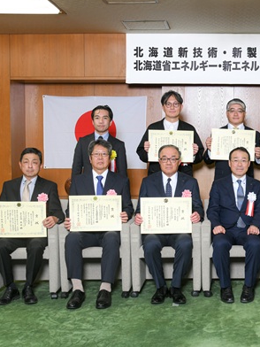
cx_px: 236
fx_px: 501
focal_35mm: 50
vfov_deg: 38.2
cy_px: 171
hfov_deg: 28.0
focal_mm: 34
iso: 400
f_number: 7.1
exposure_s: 1/80
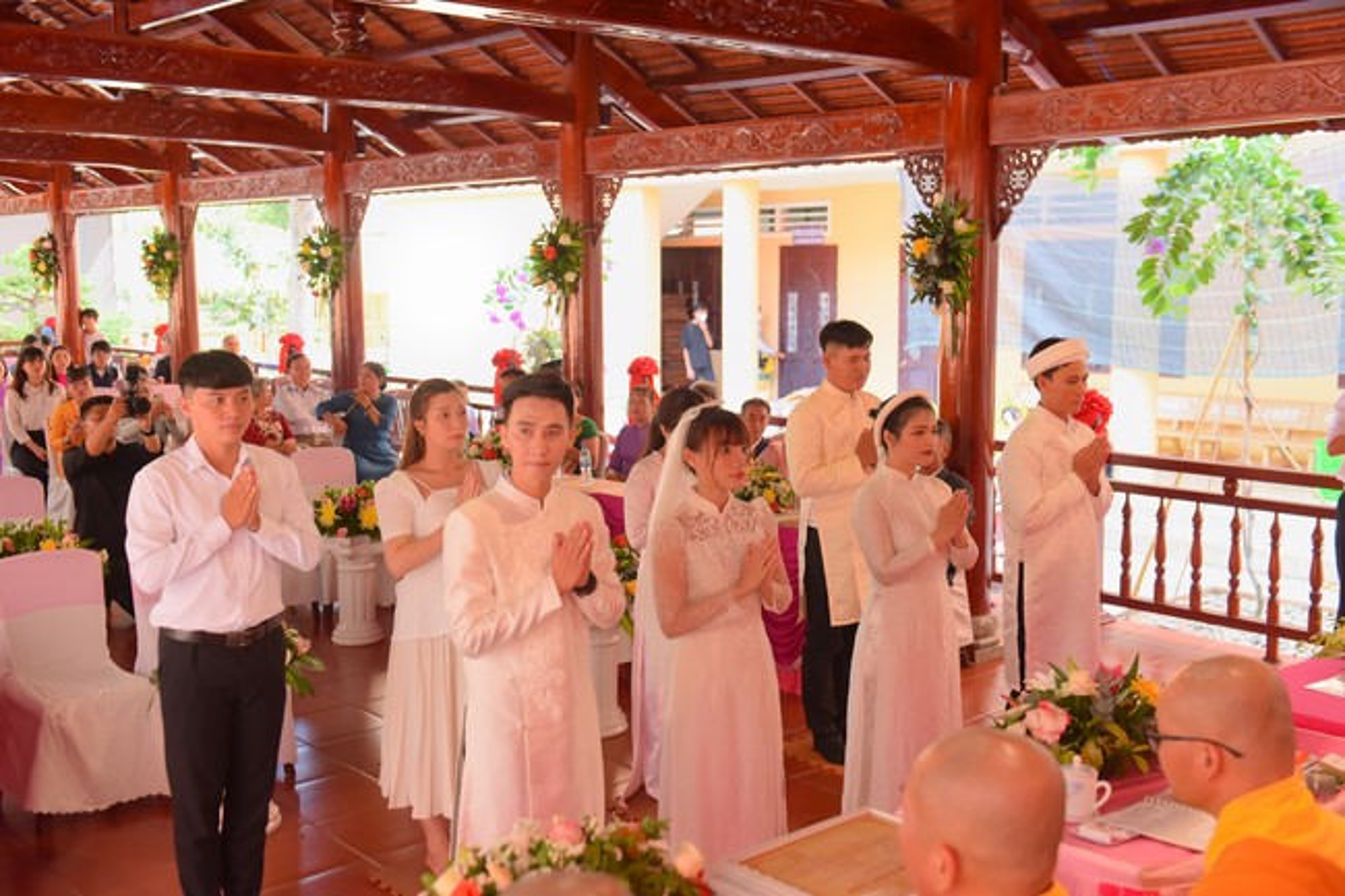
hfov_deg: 48.5
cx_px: 672
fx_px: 1494
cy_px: 448
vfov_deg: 33.4
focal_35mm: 40
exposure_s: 1/125
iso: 500
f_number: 3.5
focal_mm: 40
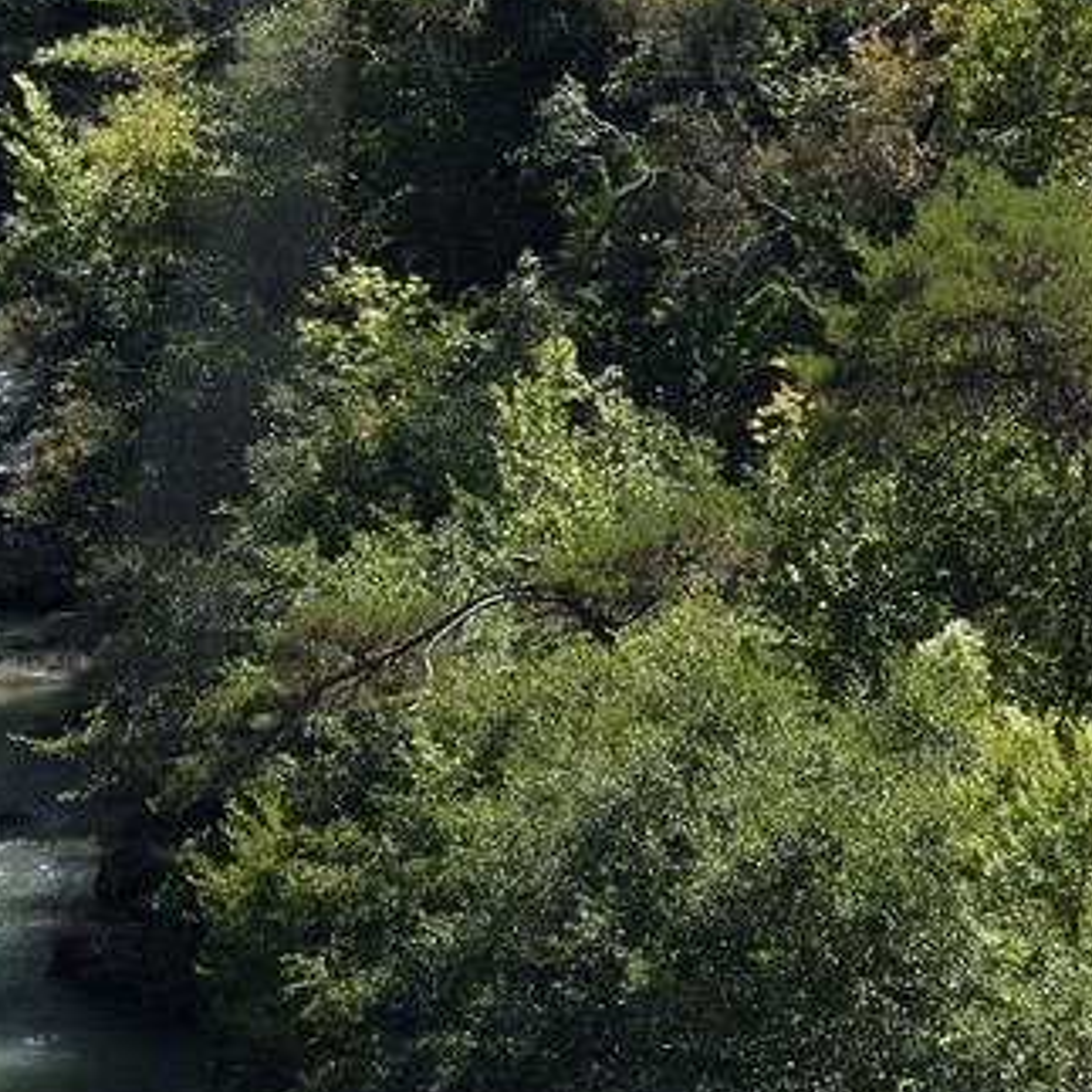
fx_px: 23270
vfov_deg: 2.7
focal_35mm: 652
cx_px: -1048
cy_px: 74
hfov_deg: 2.7
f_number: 13
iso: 200
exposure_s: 1/160
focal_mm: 155
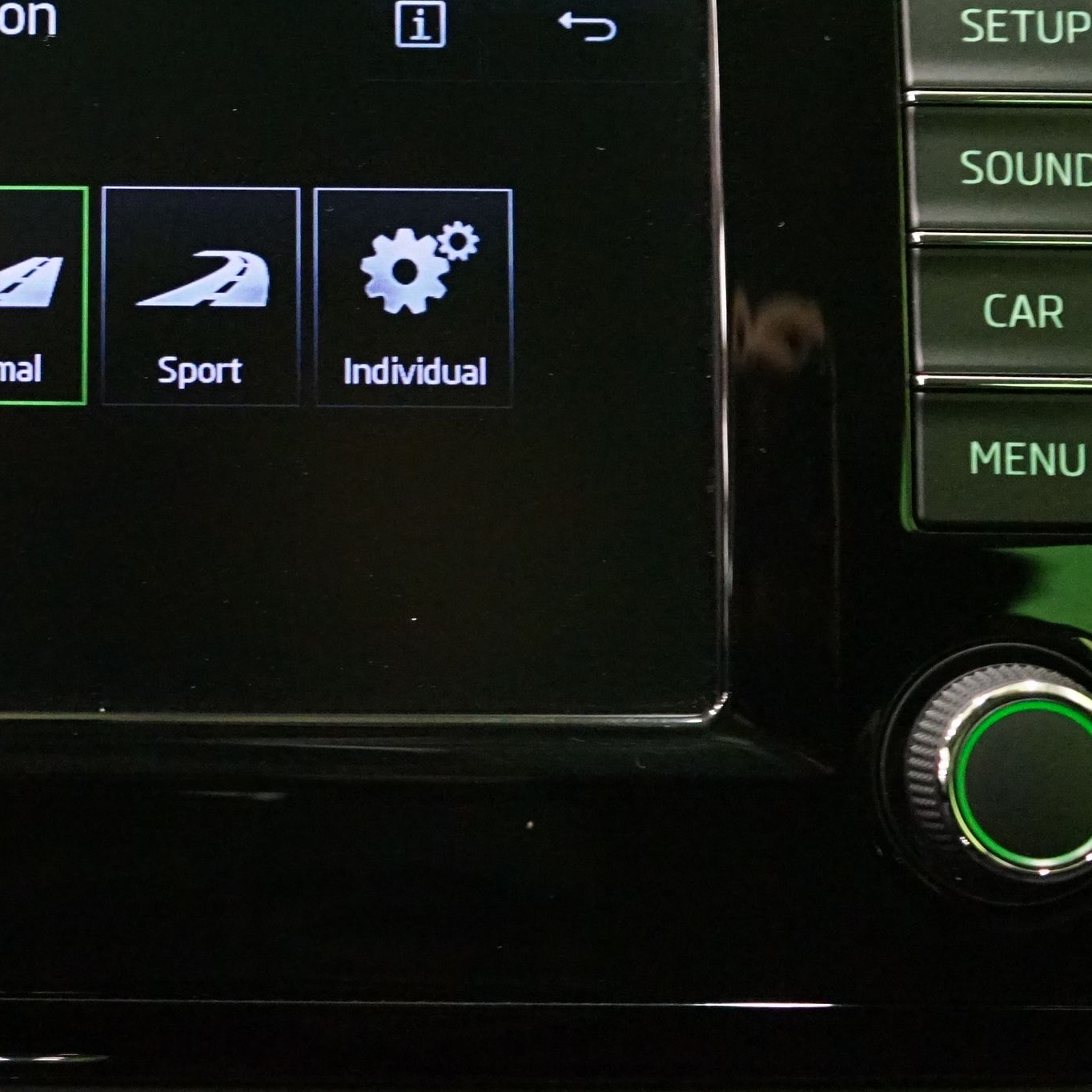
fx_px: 2712
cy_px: 159
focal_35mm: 76
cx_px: 73
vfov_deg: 22.3
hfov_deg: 22.1
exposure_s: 1/20
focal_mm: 31
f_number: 3.5
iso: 6400
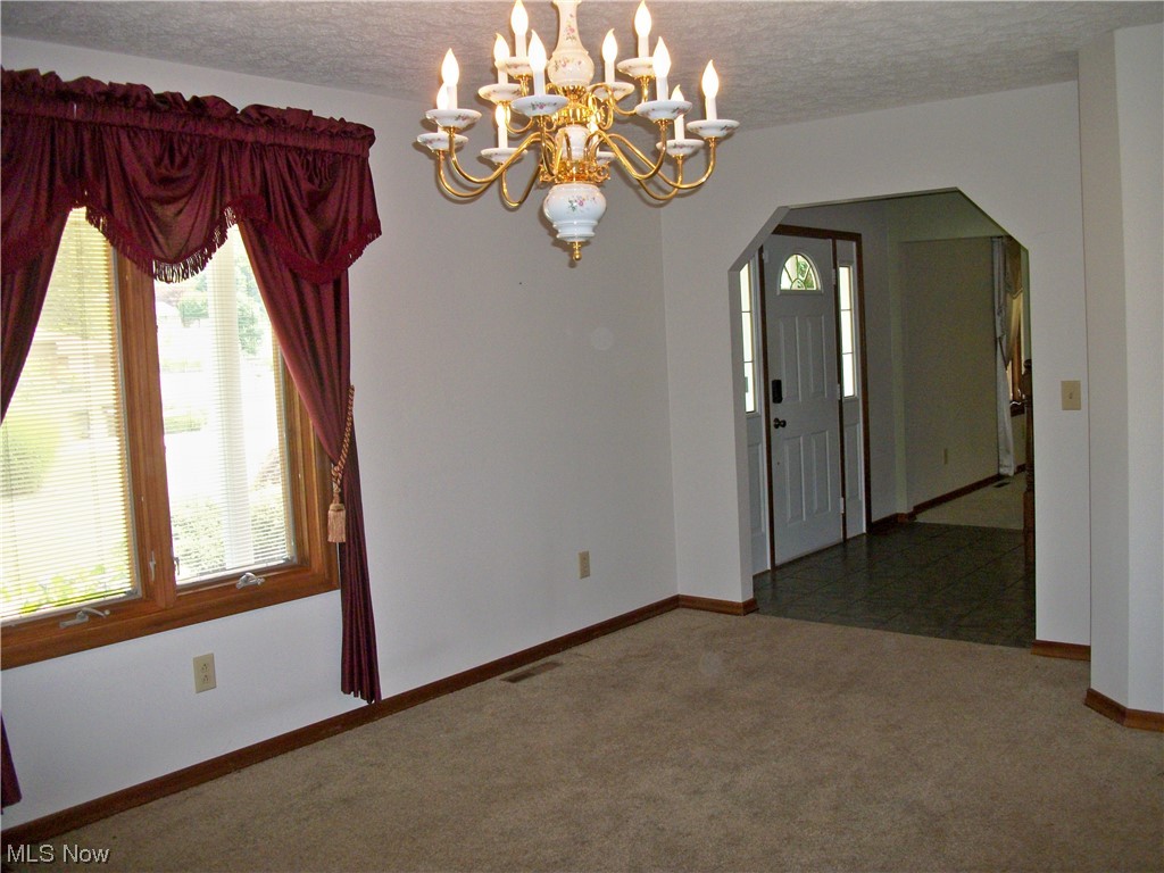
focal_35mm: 32
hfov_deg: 56.8
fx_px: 1076
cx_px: 582
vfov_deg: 44.2
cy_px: 436
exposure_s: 1/125
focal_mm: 5.7
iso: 160
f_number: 2.9
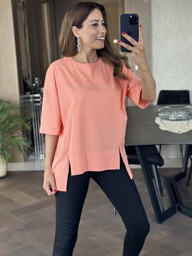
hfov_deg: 26.6
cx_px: 99
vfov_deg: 34.9
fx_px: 406
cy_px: 116
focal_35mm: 55
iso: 125
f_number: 1.78
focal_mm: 6.86
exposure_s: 1/67
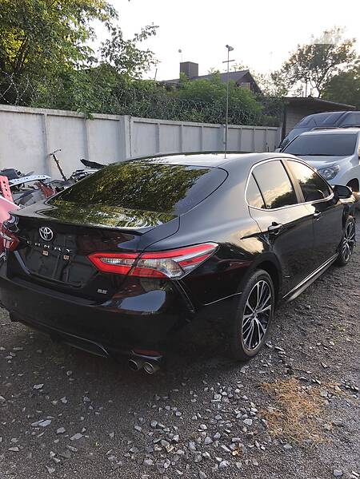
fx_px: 388
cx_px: 180
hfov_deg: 49.7
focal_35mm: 28
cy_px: 240
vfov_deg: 63.4
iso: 25
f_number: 1.8
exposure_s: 1/120
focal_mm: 4
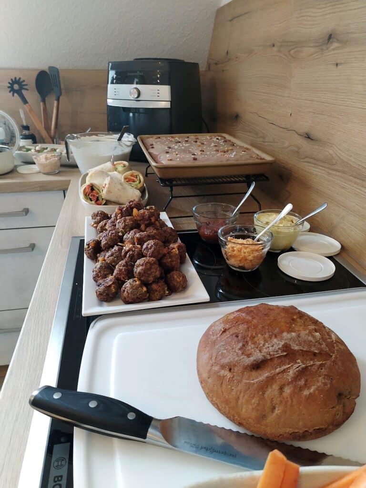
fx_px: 409
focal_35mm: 29
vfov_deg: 61.7
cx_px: 183
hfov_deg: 48.2
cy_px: 244
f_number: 1.8
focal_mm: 4.75
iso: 879
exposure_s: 1/33.3
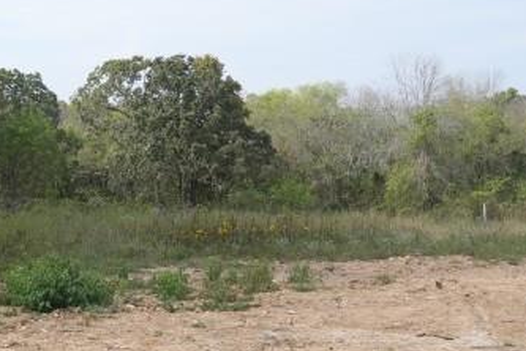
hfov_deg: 22.2
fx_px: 1213
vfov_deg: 16.4
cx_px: -134
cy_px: 103
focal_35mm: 83
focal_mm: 24
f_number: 11
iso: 640
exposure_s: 1/250
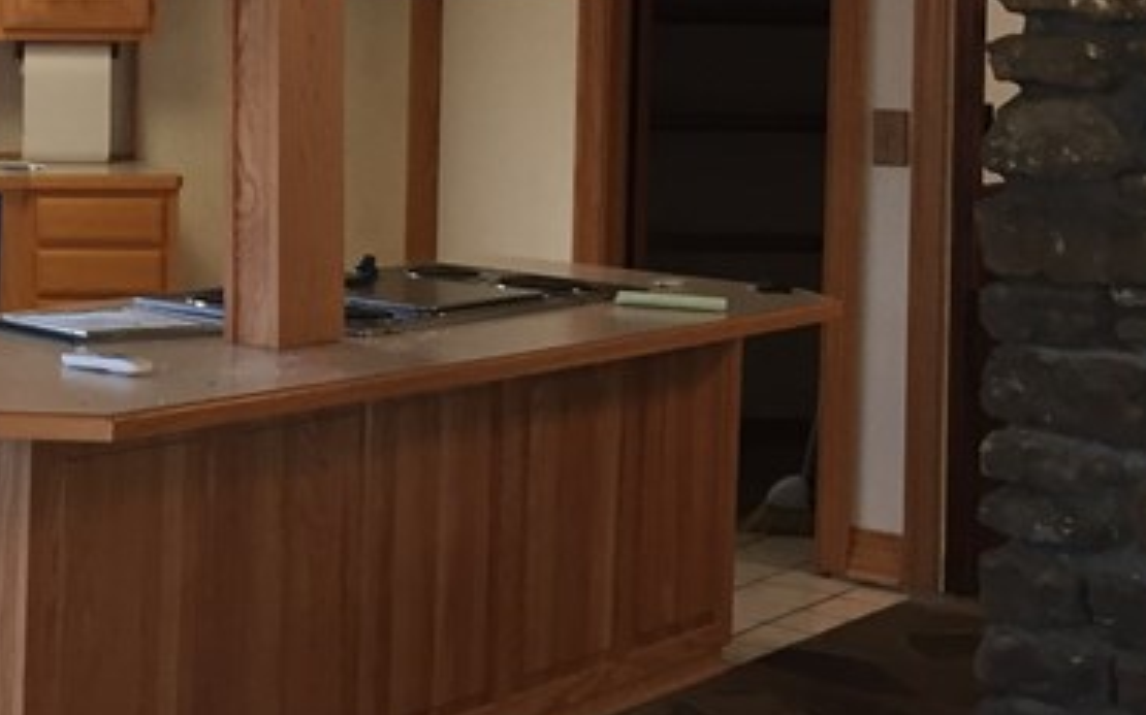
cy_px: 59
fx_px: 2654
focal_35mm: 85
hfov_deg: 22.8
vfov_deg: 15.2
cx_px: -146
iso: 80
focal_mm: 4.15
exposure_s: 1/30
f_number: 2.2
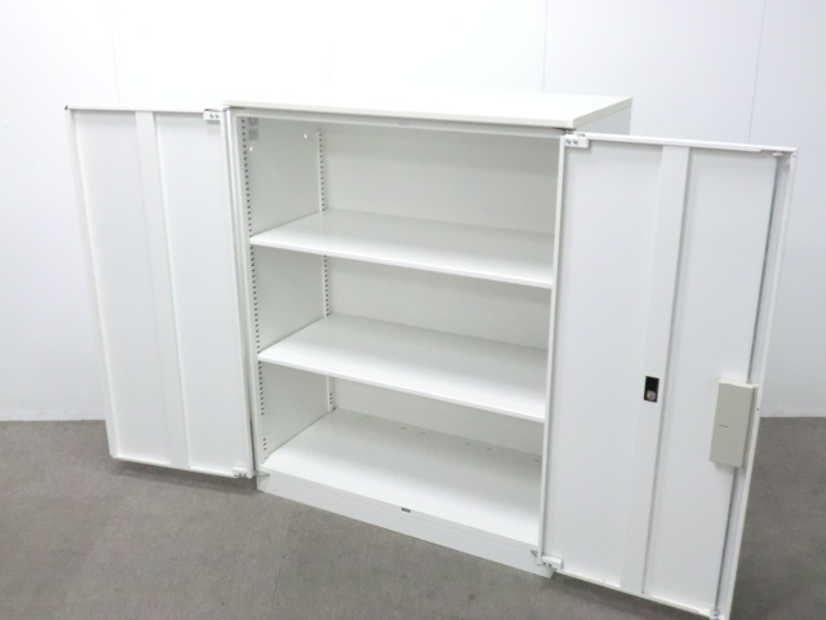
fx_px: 907
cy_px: 310
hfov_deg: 49.0
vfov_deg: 37.7
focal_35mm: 38
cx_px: 413
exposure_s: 1/60
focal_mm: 6.9
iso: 800
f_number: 3.9
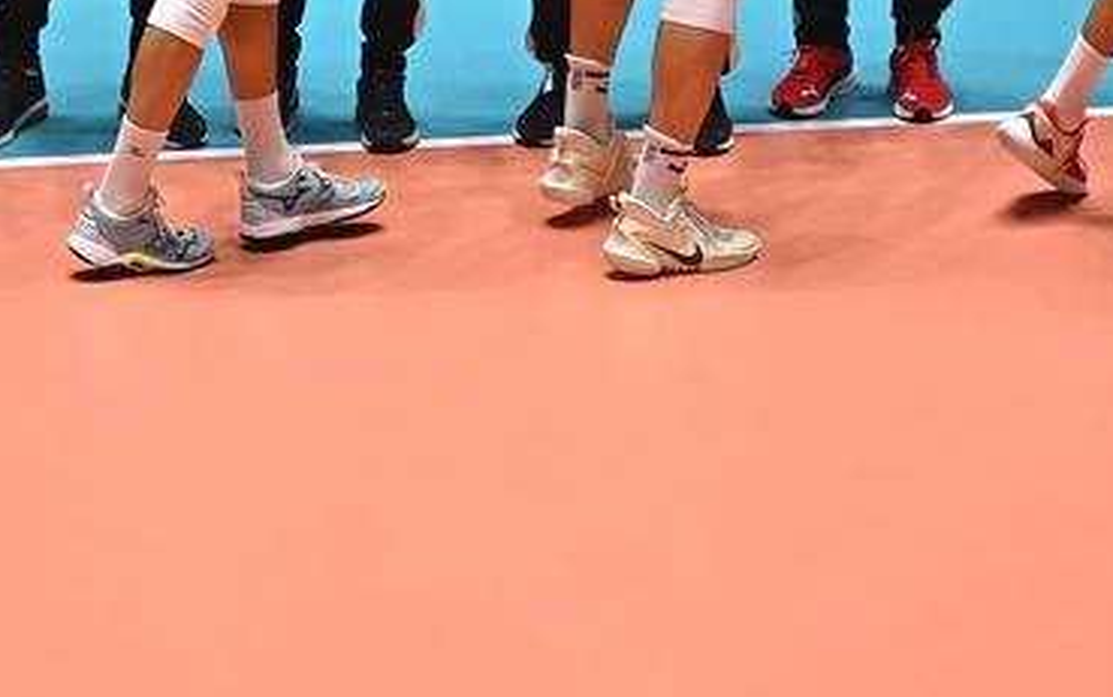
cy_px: -189
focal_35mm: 1060
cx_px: 576
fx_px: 32168
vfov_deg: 1.2
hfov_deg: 2.0
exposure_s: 1/1250
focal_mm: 300
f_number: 2.8
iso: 2000
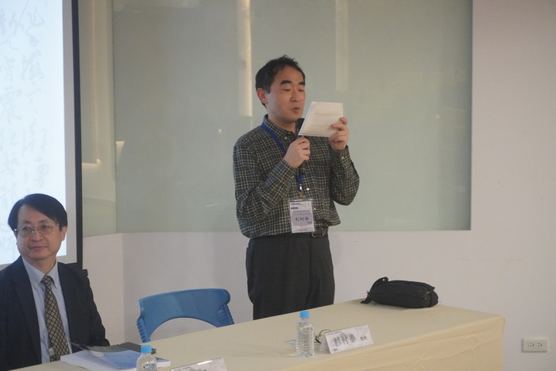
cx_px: 278
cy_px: 186
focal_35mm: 75
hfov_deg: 27.0
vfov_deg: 18.2
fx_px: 1158
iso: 6400
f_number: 5.6
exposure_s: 1/125
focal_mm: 50
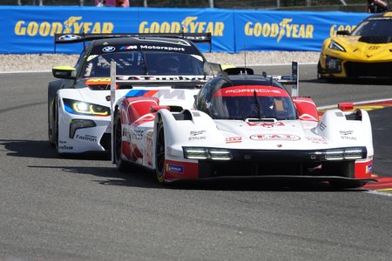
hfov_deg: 4.6
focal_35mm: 447
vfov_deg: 3.1
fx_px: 4867
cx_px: 196
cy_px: 130
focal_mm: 163.85
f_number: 4.5
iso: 100
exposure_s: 1/1000
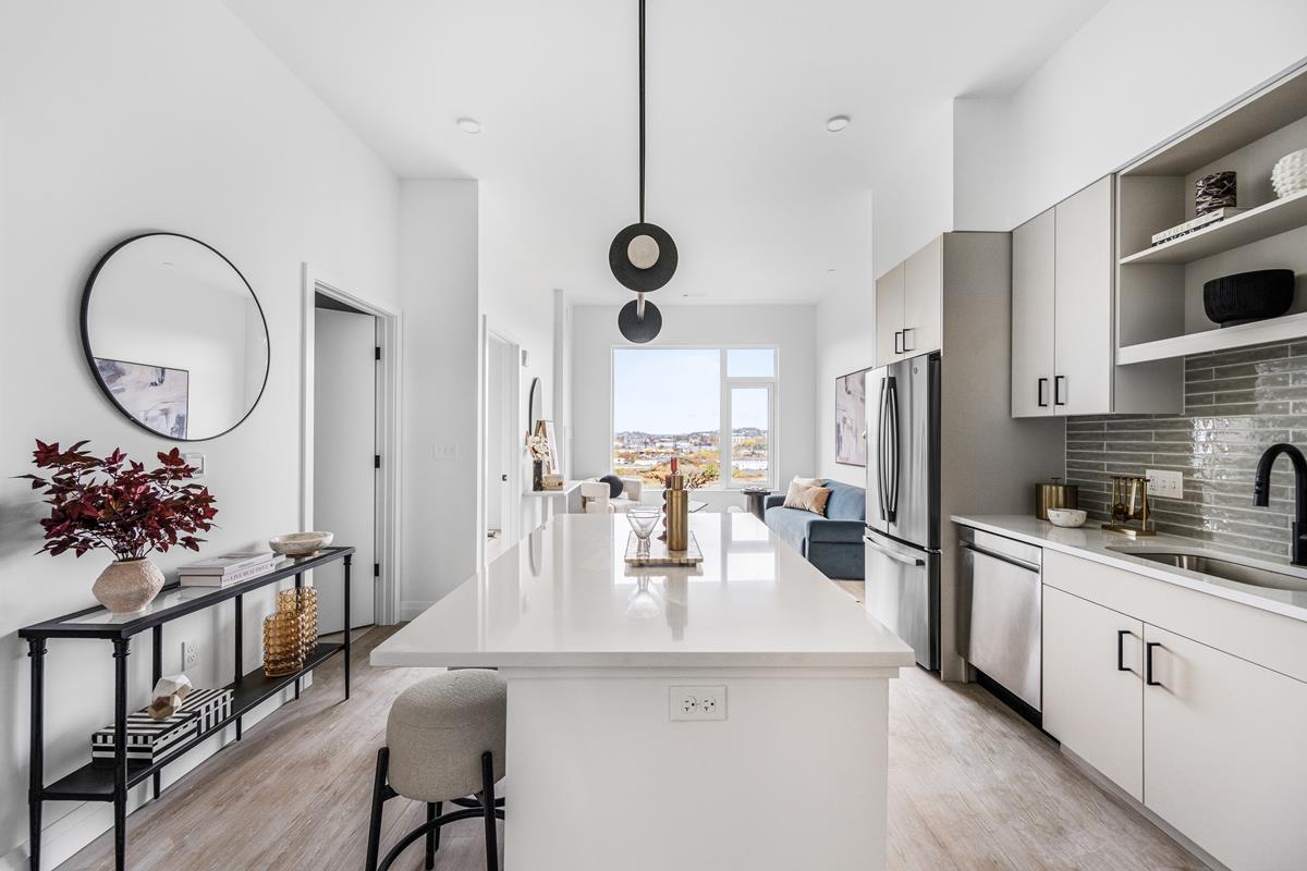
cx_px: 654
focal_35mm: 14
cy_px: 436
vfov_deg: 81.2
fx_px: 508
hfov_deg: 104.3
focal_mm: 14
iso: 100
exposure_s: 1/6
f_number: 6.3
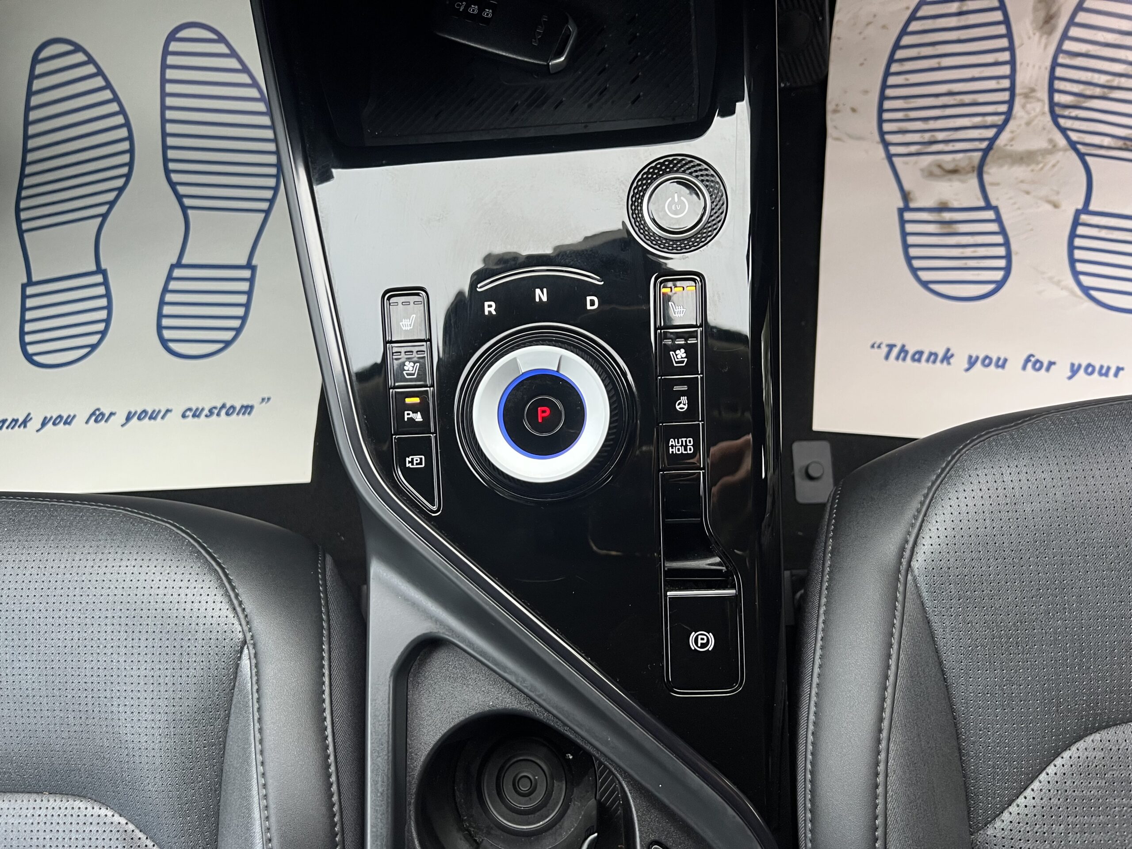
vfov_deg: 53.1
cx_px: 566
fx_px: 850
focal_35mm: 26
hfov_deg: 67.3
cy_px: 424
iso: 125
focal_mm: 5.7
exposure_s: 1/66
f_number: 1.5
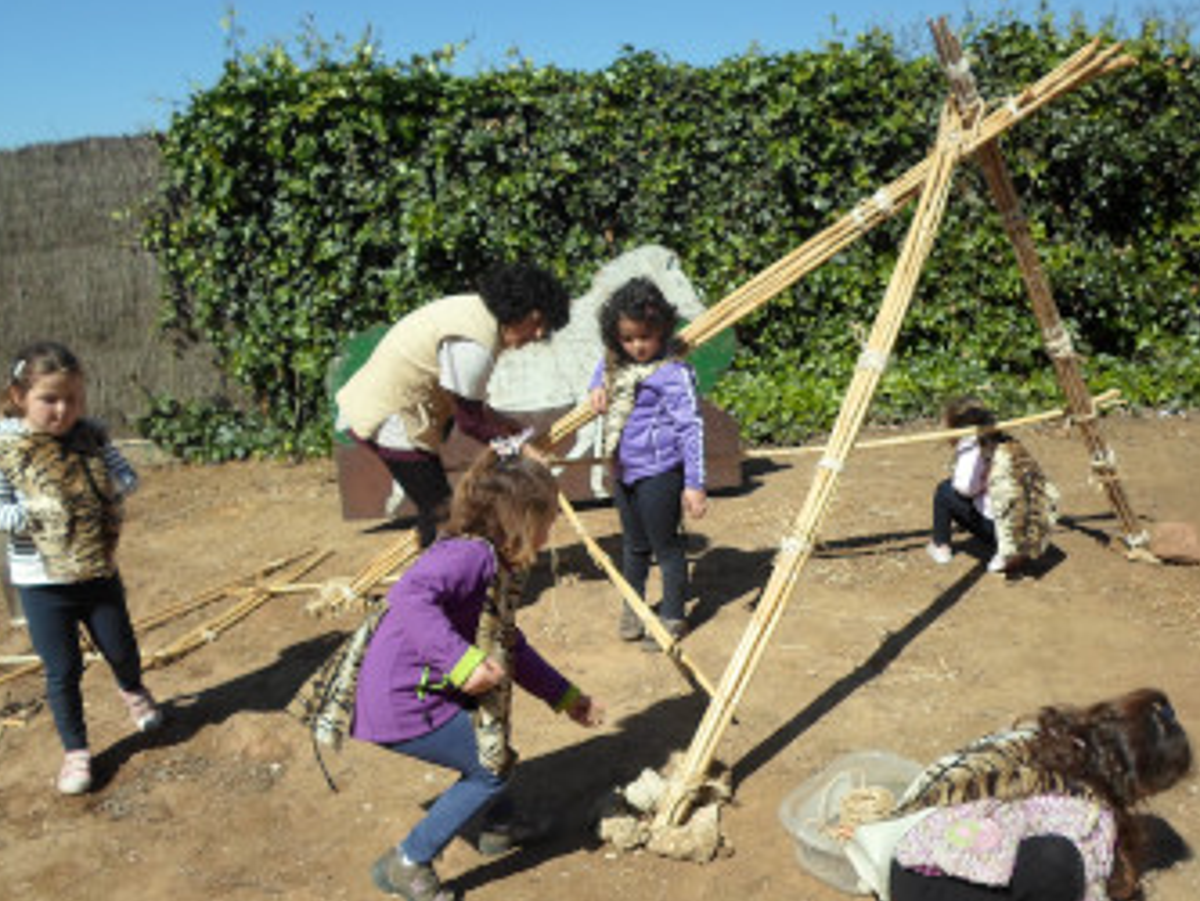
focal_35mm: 30
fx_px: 1040
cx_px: 638
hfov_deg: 59.9
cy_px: 494
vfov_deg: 46.8
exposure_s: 1/2000
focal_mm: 4.5
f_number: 2.5
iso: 80
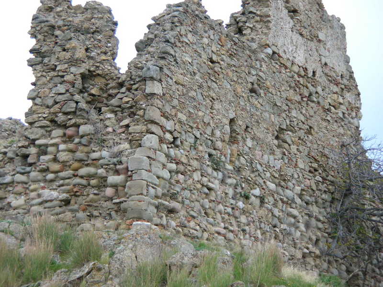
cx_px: 192
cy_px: 144
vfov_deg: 9.0
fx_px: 1825
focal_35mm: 165
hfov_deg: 12.0
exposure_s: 1/114
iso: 172
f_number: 3.8
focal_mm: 27.3
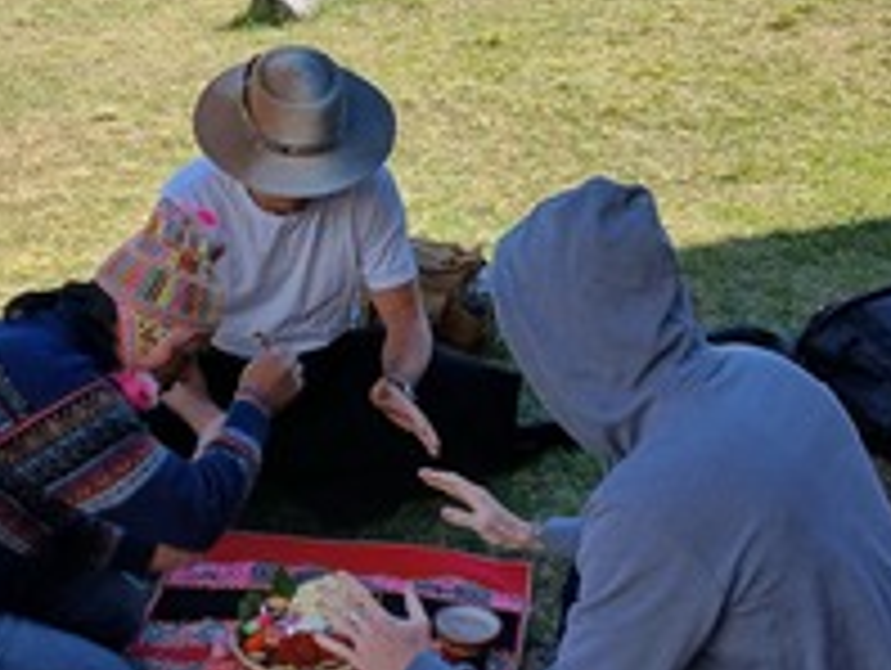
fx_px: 1546
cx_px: 353
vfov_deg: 24.4
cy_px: 227
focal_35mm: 60
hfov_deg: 32.0
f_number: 1.8
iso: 20
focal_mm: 3.98
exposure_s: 1/280
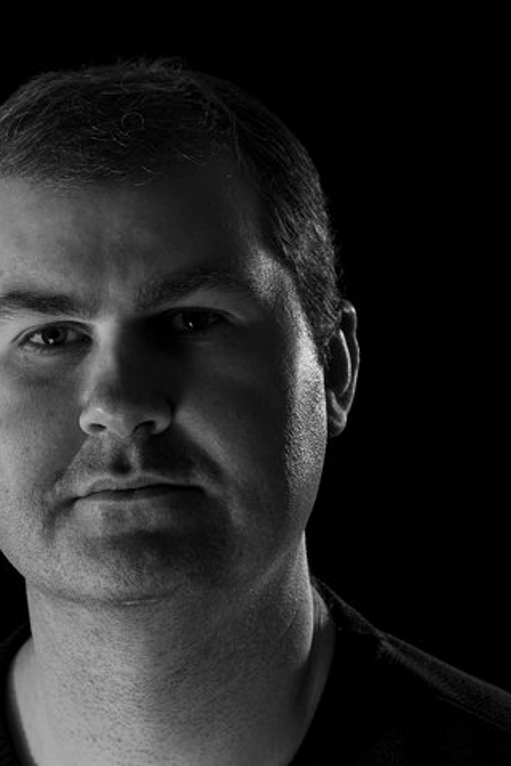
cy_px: 434
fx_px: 3726
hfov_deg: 7.8
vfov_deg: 11.7
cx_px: 149
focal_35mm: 175
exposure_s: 1/60
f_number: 8
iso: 200
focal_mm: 105
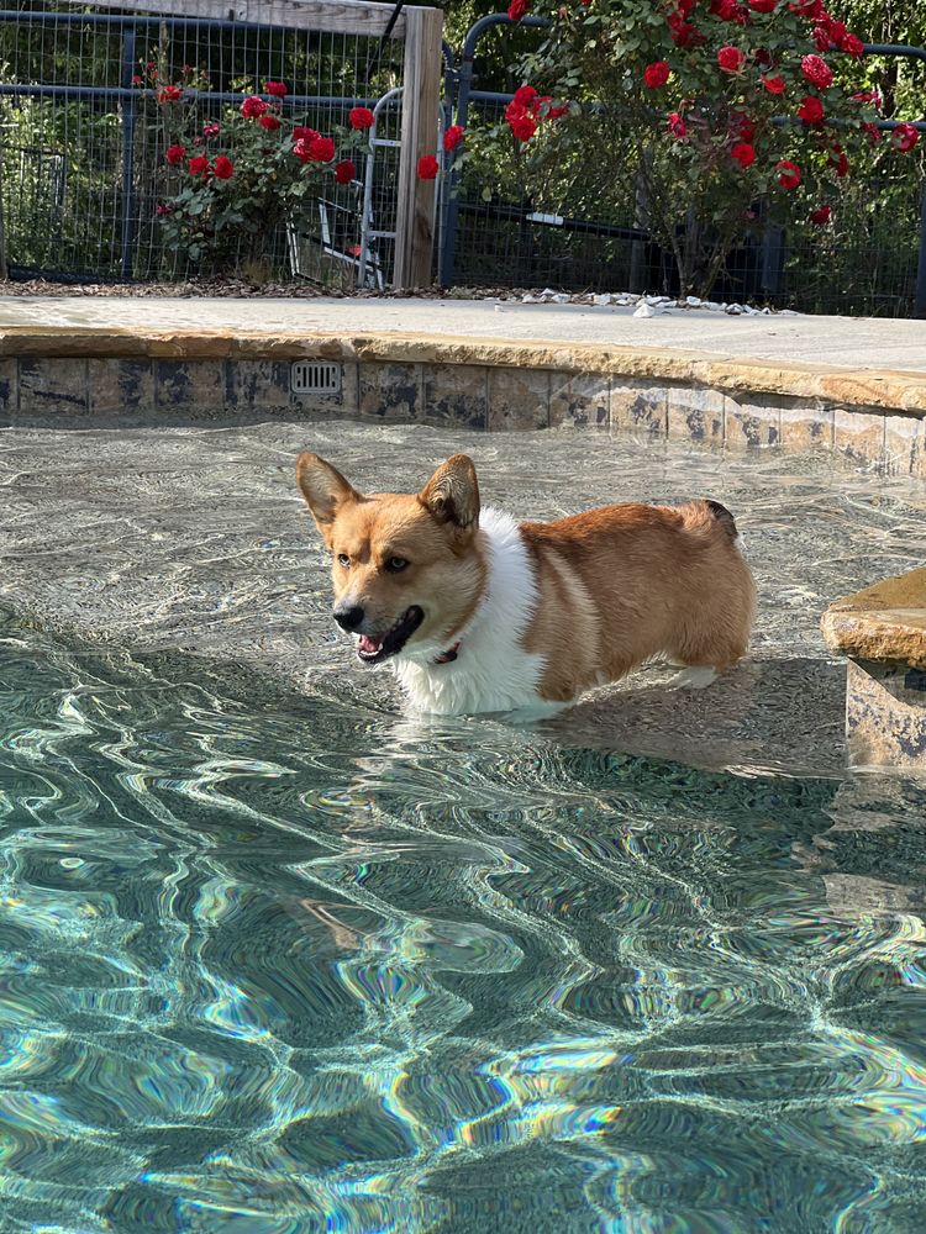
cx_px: 463
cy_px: 617
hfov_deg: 19.1
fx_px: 2746
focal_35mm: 77
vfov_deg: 25.3
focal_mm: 9
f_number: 2.8
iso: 25
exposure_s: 1/315
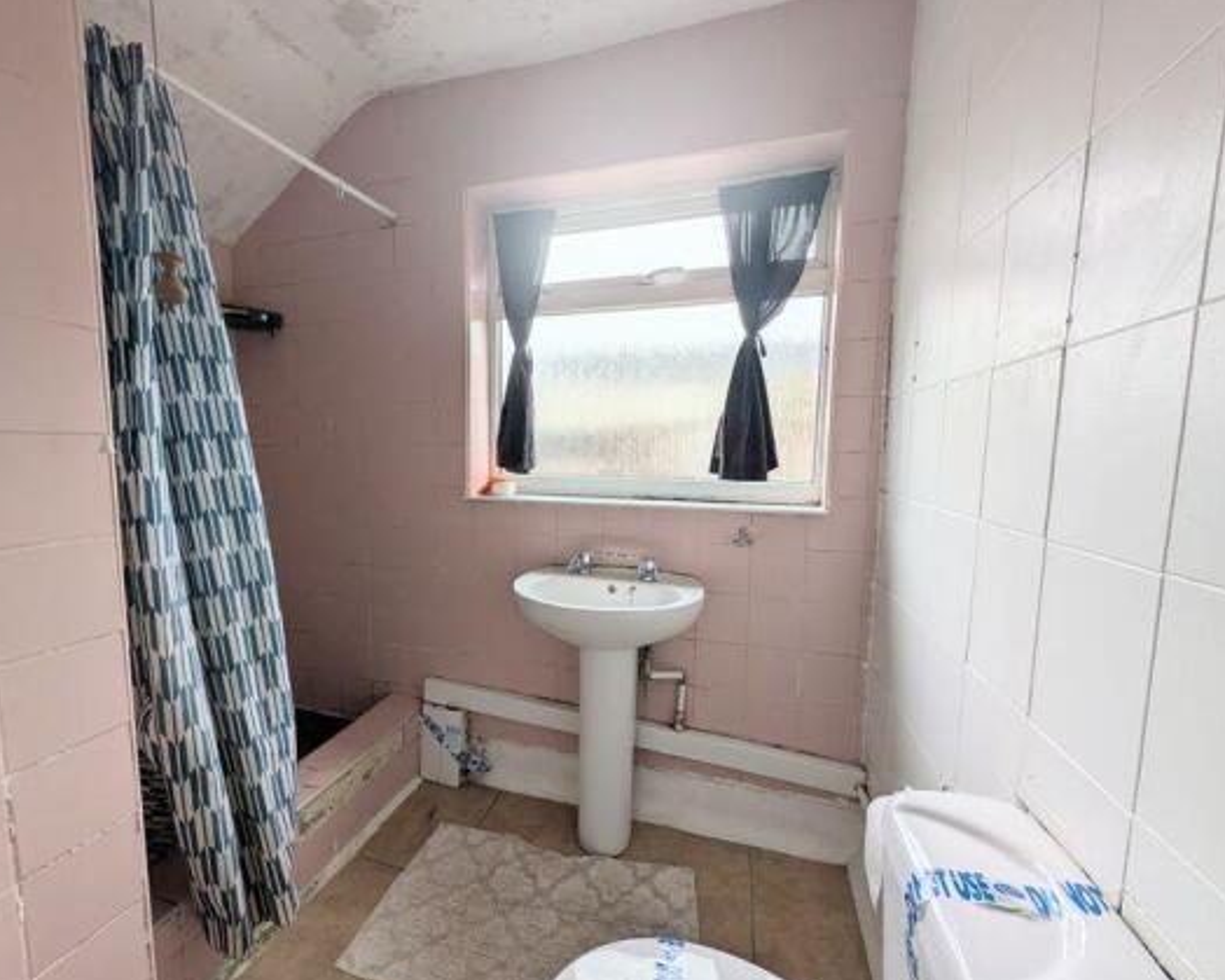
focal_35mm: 13
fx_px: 471
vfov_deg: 92.2
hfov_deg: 104.7
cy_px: 497
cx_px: 567
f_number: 1.7
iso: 44
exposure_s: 1/93.2
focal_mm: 2.02
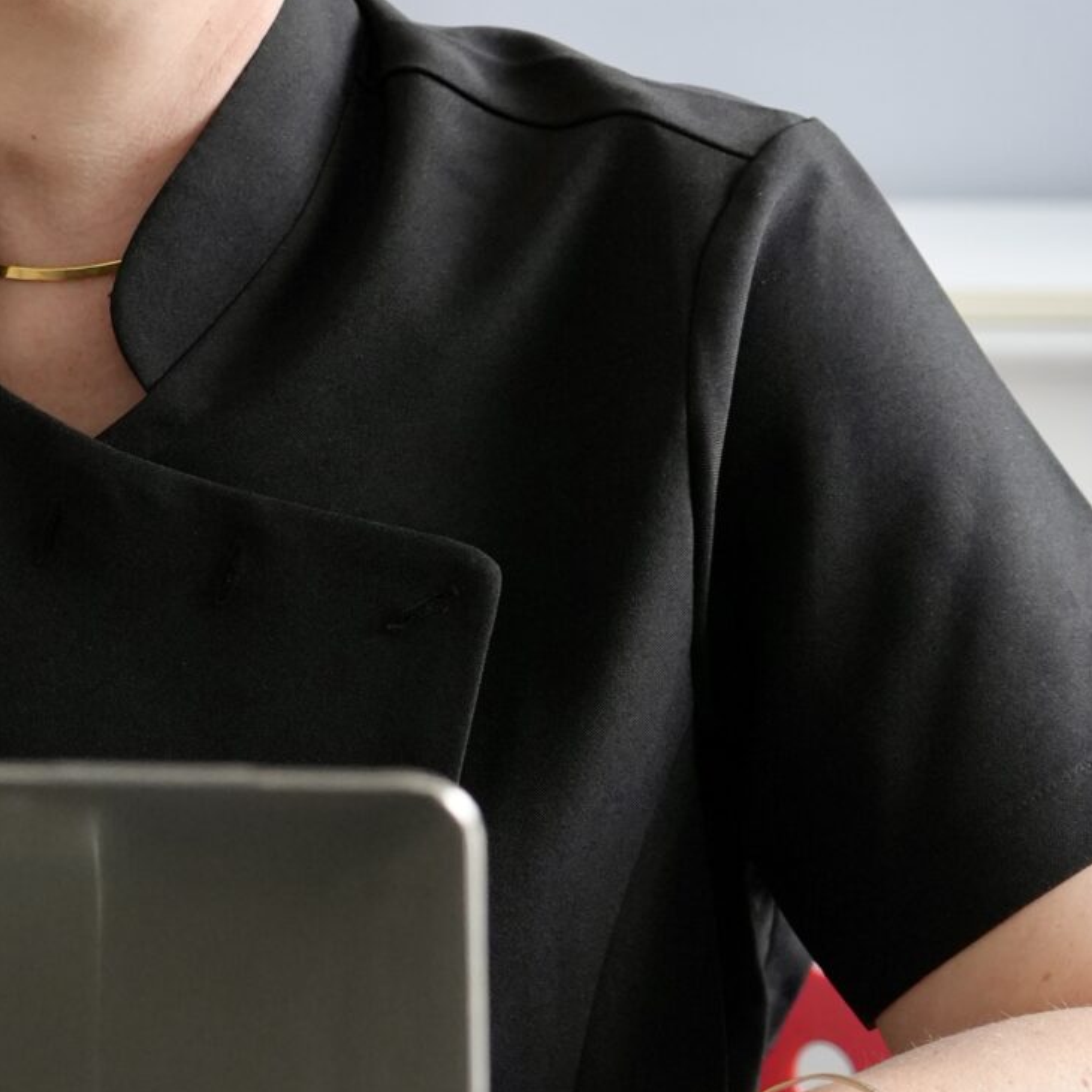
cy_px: 259
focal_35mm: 143
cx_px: -20
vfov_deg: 12.2
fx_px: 5104
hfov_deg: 12.1
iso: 2000
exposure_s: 1/160
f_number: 4.5
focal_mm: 48
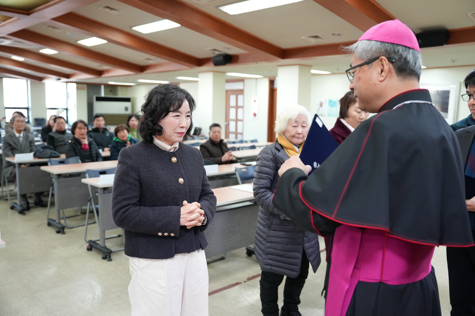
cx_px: 238
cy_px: 158
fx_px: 422
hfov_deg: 58.7
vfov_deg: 41.1
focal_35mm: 32
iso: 3200
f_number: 2.8
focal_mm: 32
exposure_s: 1/250
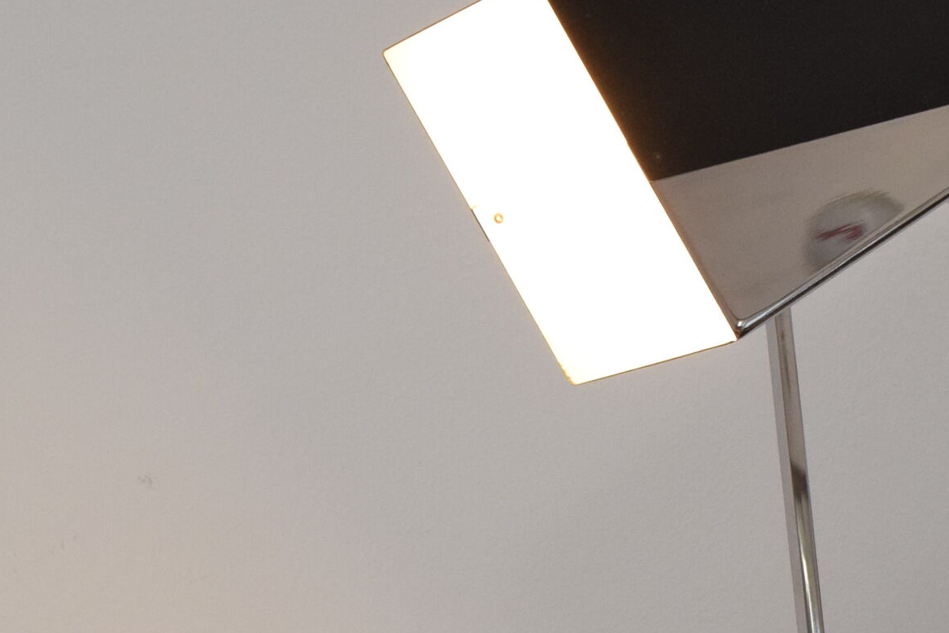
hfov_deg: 17.0
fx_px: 3144
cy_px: 484
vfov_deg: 11.5
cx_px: 829
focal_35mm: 119
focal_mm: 31
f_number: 8
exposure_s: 1/250
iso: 1600
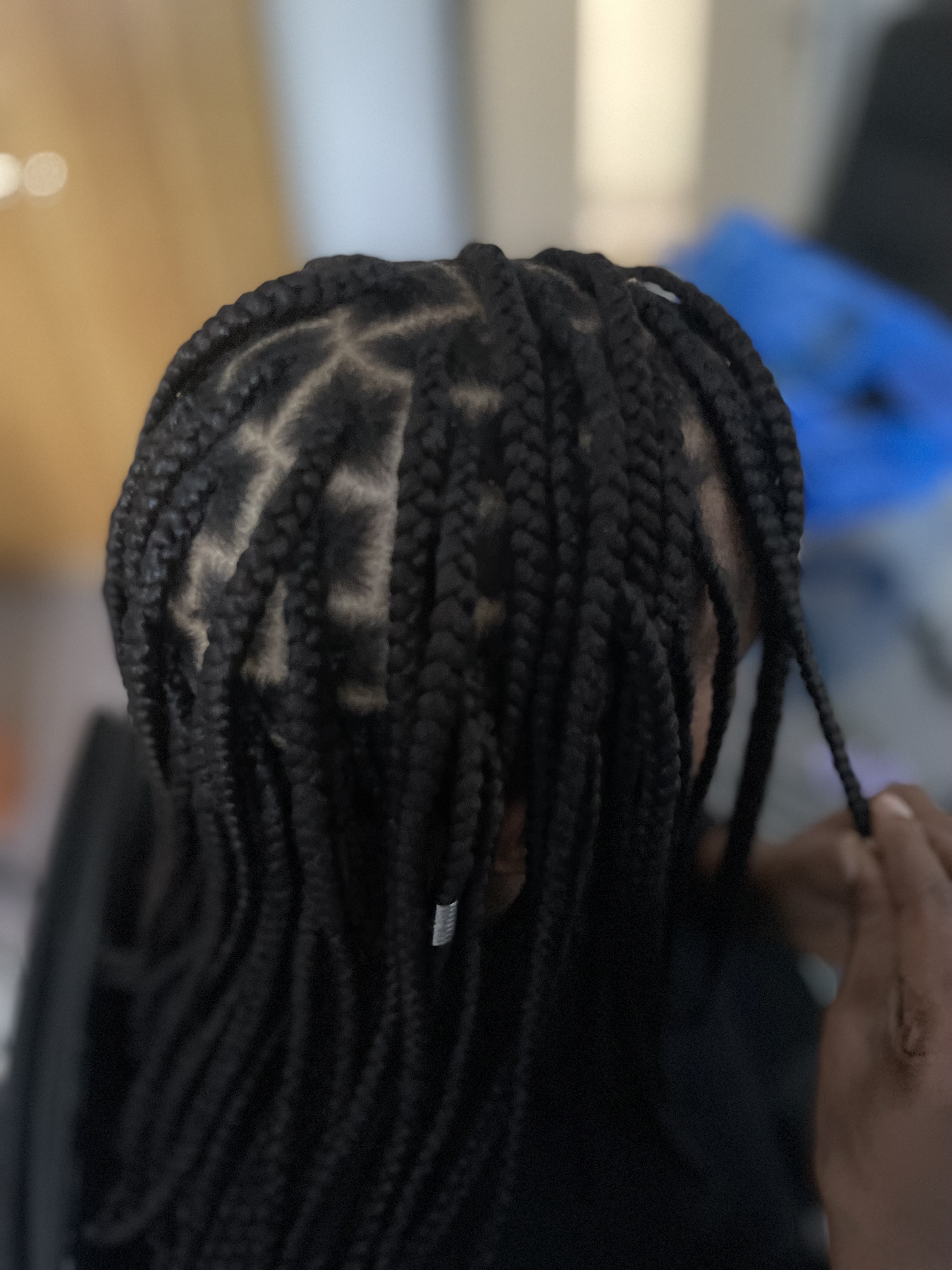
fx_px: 953
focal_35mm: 26
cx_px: 476
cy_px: 635
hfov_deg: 53.1
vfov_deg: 67.3
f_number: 1.6
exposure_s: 1/30
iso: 1000
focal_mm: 5.1
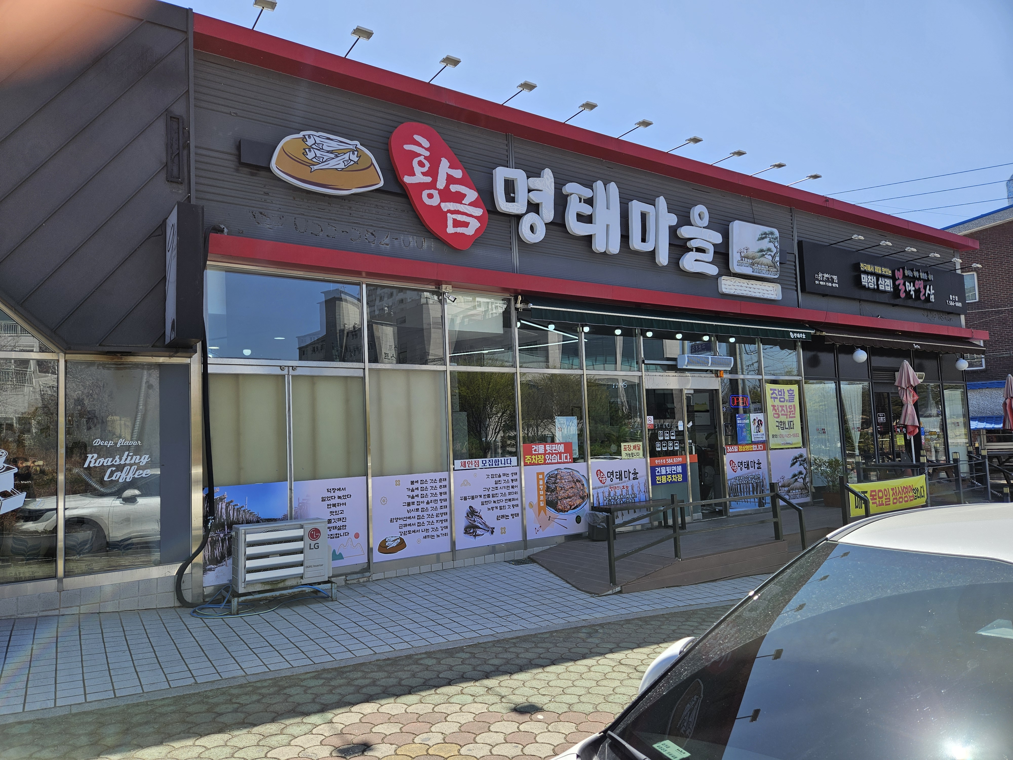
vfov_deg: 58.9
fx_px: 673
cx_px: 506
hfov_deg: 73.9
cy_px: 380
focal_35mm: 23
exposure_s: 1/1265
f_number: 1.8
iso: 25
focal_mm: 5.4
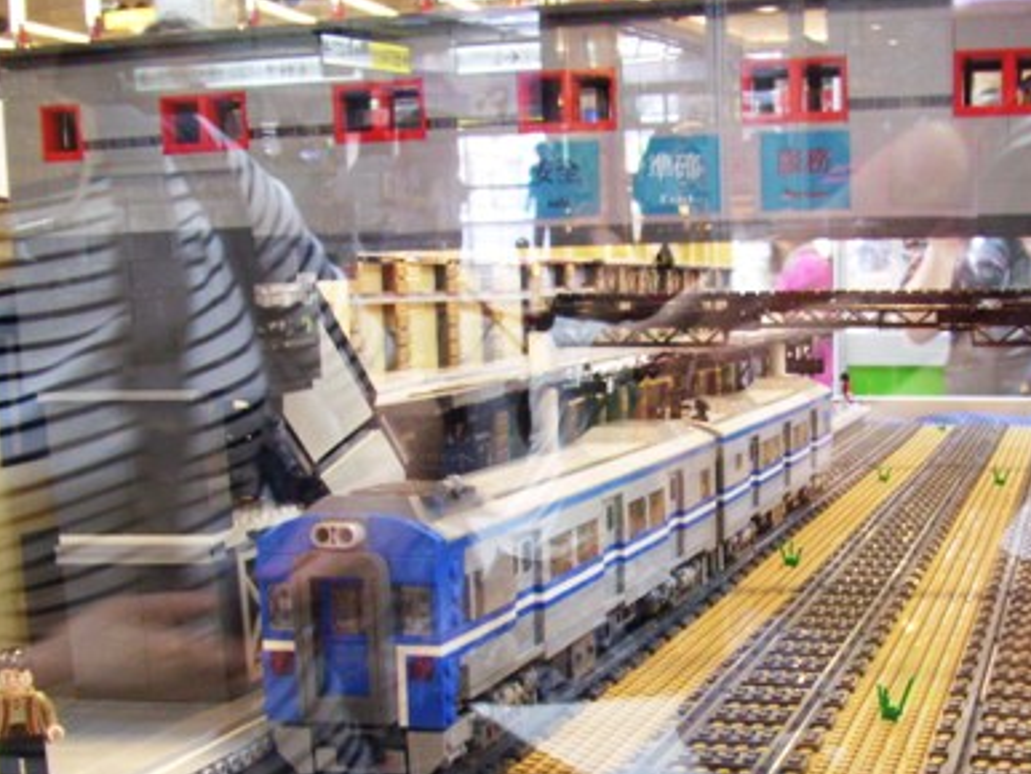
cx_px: 636
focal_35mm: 53
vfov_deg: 27.2
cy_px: 582
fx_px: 1580
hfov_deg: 36.0
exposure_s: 1/10
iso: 160
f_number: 2.9
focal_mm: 5.7
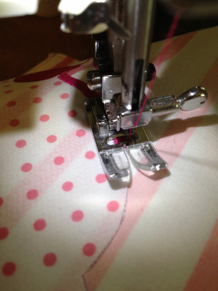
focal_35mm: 35
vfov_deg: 52.6
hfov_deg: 40.7
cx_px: 109
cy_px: 146
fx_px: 294
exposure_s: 1/40
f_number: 2.4
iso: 64
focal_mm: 4.28
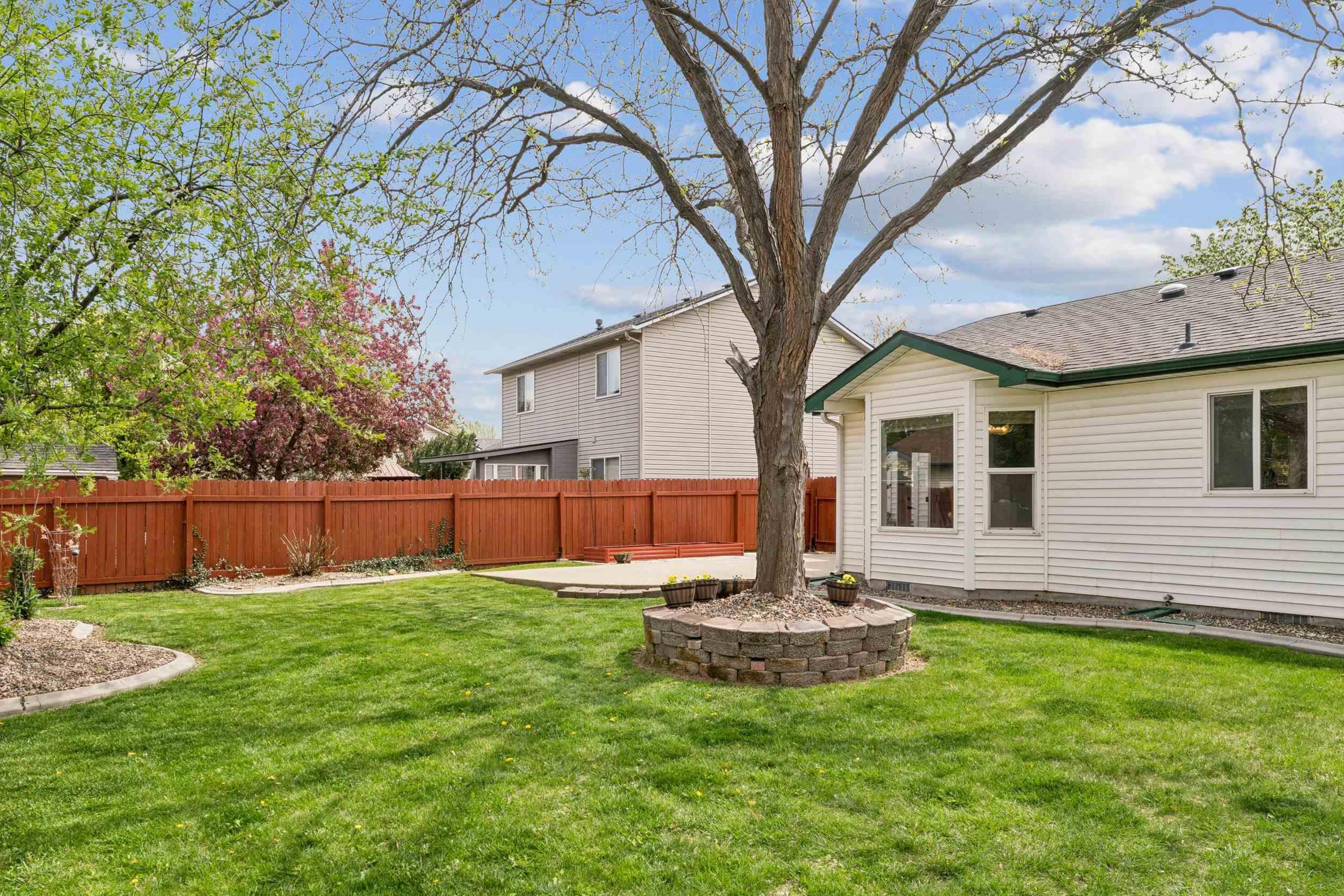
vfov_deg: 55.0
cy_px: 505
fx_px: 858
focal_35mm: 23
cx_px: 580
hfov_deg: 75.7
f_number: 13
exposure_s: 1/200
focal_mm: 18.8
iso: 400
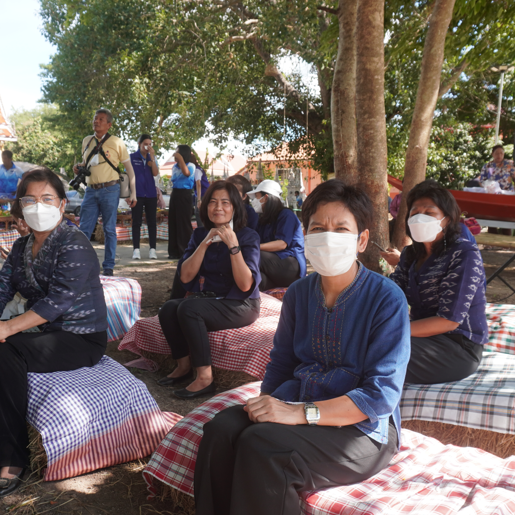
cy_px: 294
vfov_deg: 44.8
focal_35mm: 37
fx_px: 623
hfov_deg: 44.8
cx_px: 214
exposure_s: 1/100
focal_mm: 16
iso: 100
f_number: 5.6
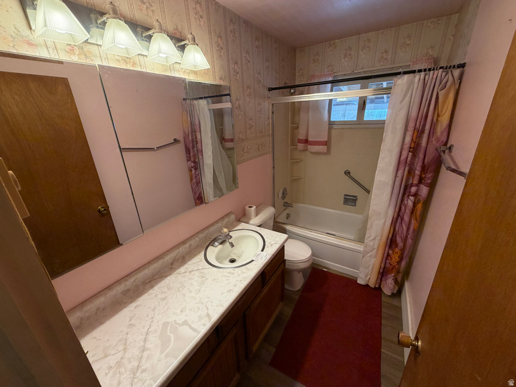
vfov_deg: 85.7
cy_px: 194
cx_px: 258
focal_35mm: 14
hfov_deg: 102.1
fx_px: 209
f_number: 2.2
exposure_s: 1/60
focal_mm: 2.22
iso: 160
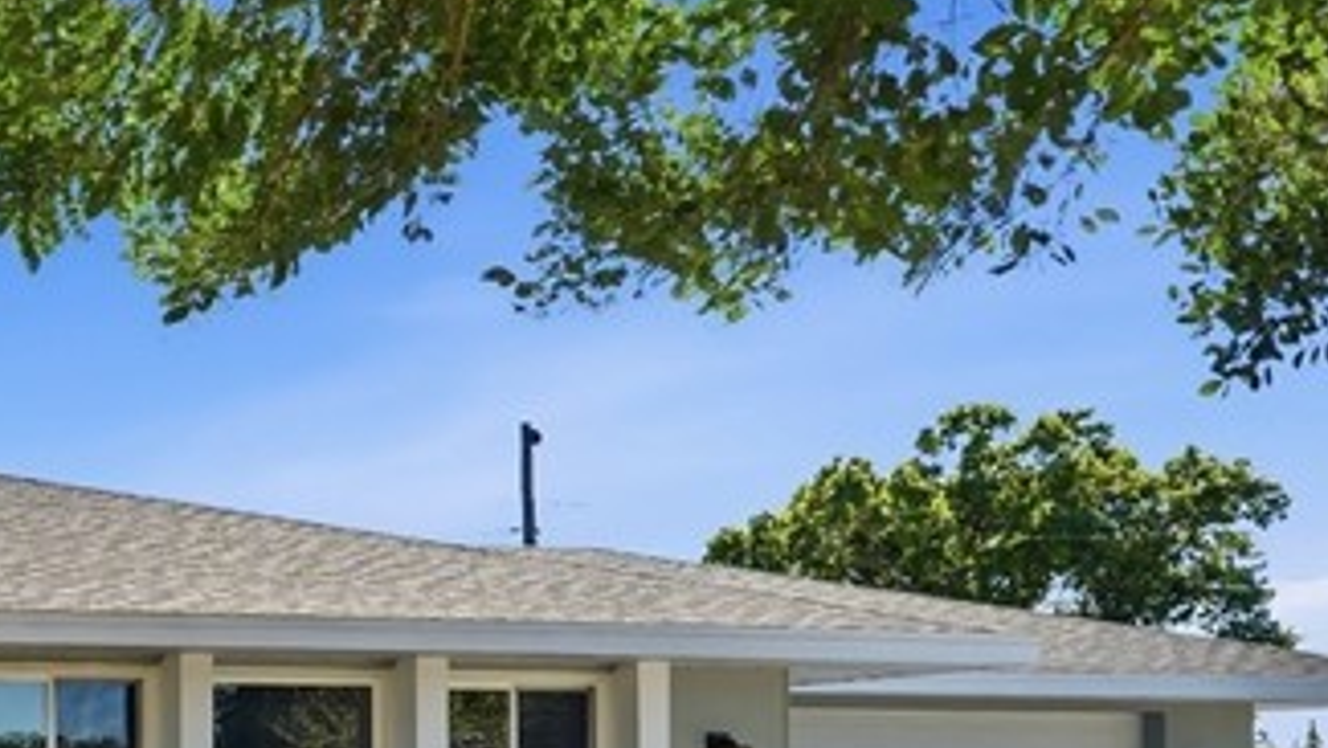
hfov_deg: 28.7
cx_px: -490
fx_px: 1972
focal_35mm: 56
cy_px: 889
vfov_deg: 20.2
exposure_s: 1/2500
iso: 400
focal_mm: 16
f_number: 9
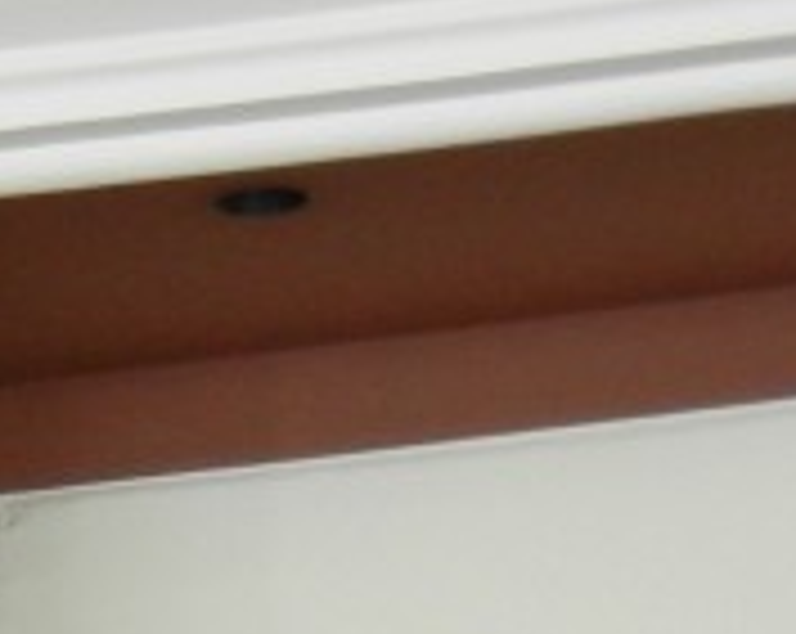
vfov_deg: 5.2
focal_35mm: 294
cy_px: 1210
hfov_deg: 6.2
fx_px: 6915
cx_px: -1304
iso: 400
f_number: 3.9
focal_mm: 9.3
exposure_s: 1/30
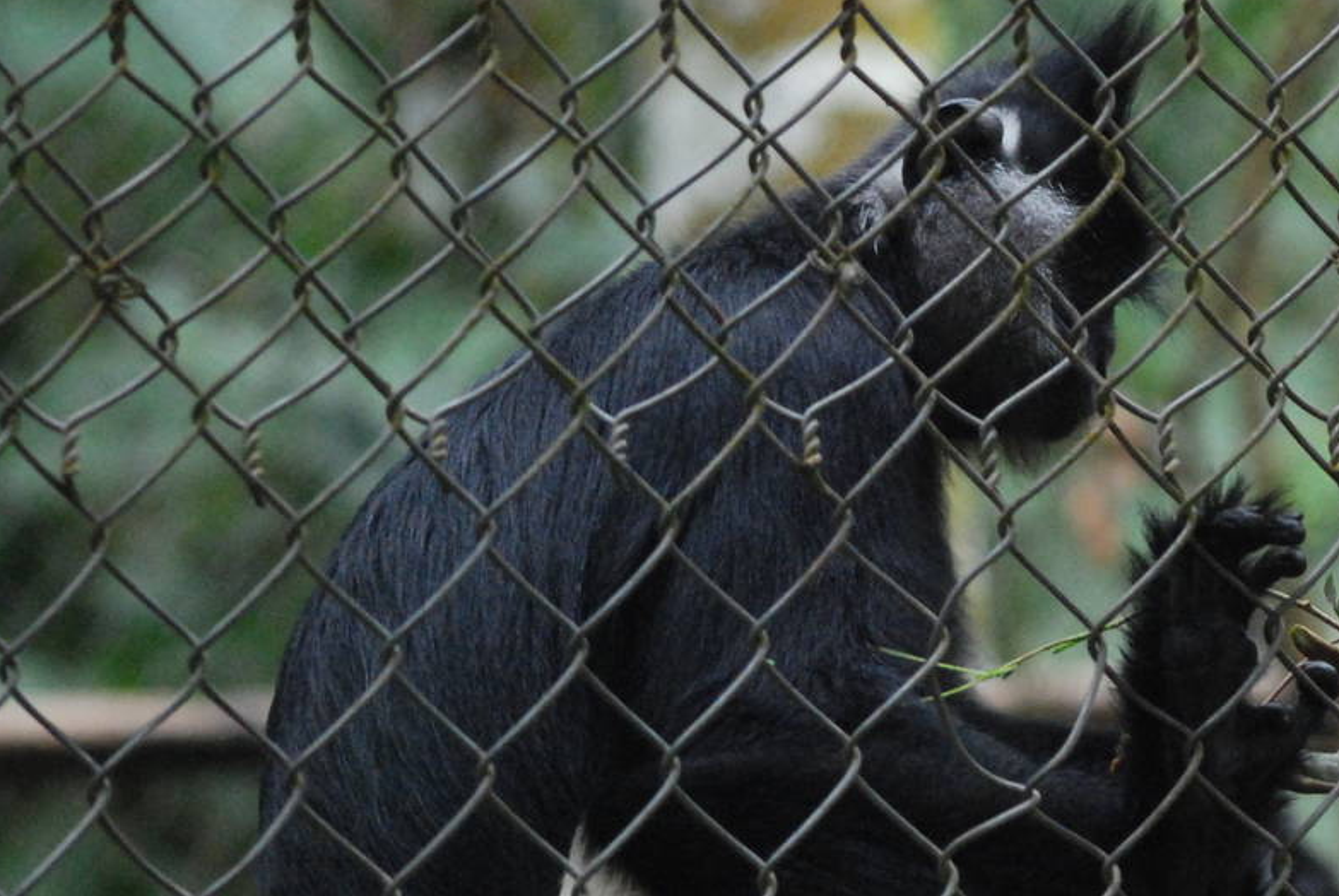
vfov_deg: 3.3
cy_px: 637
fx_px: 15416
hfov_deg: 5.0
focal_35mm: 414
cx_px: 1077
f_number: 4.2
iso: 1600
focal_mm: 135
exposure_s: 1/160
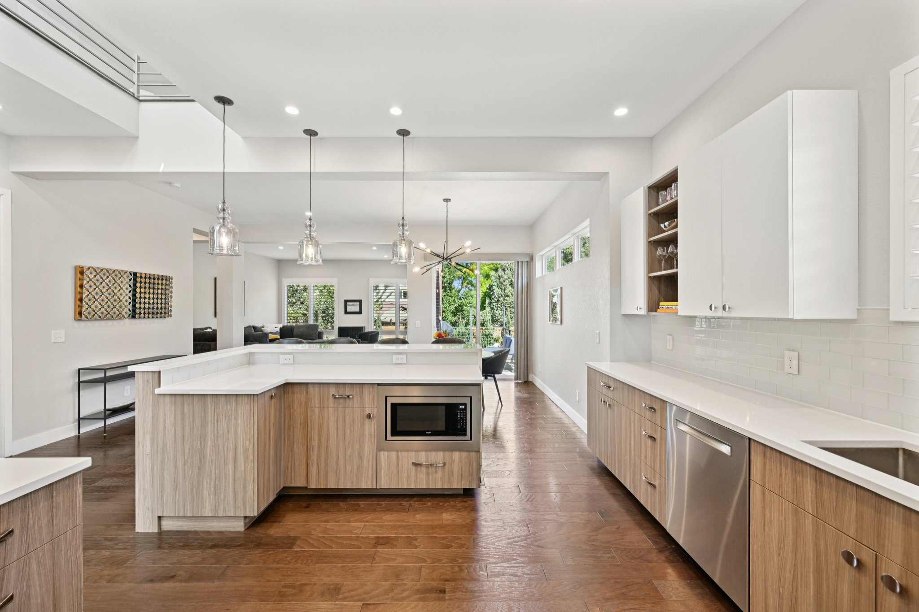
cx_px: 460
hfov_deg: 104.3
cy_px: 306
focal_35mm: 14
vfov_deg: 81.2
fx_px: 357
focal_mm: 14
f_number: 8
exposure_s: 1/15
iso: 160
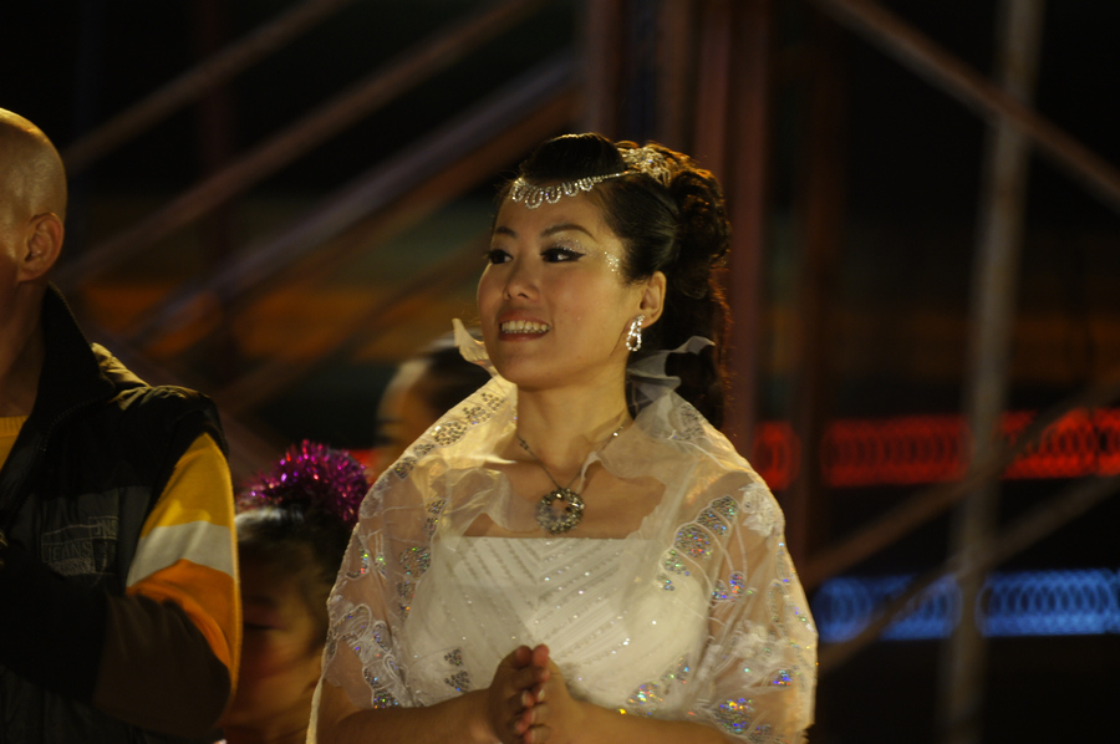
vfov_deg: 1.8
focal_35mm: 750
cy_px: 372
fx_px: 23308
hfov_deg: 2.8
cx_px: 560
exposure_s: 1/50
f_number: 8
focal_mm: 500
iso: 400
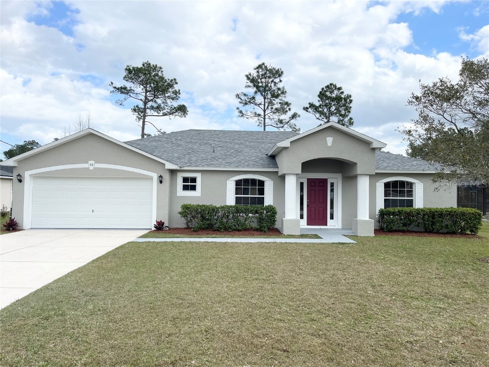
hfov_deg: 67.3
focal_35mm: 26
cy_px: 184
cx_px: 244
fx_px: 367
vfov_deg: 53.1
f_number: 1.6
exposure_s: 1/3663
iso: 32
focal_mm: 5.1
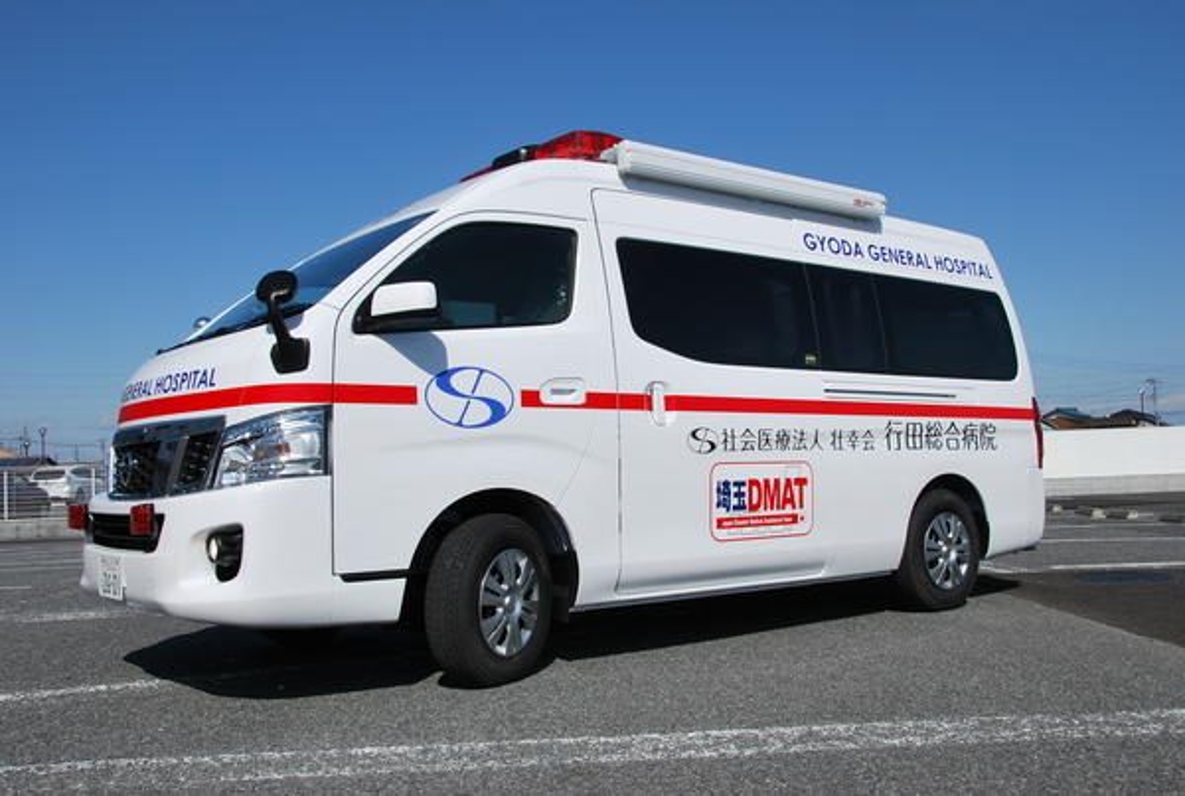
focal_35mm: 33
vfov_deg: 40.2
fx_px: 1089
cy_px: 398
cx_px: 592
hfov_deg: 57.1
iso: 100
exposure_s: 1/400
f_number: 10
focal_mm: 22
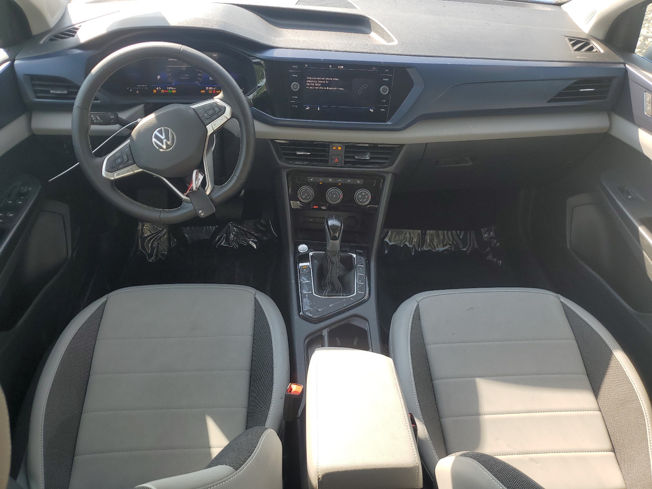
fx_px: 490
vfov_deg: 53.1
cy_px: 244
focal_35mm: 26
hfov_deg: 67.3
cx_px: 326
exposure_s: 1/333
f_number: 1.5
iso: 50
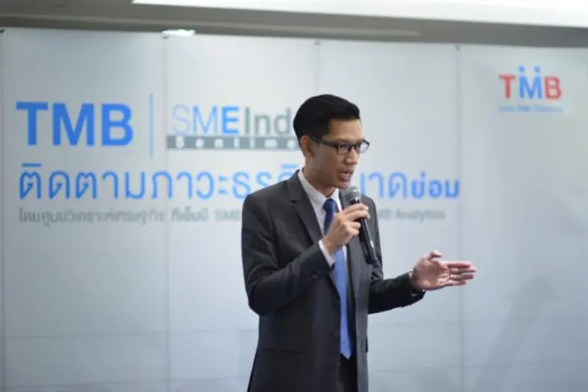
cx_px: 294
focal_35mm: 85
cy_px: 196
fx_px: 1388
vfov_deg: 16.1
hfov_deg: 23.9
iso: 2500
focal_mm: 85
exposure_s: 1/1000
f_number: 1.4
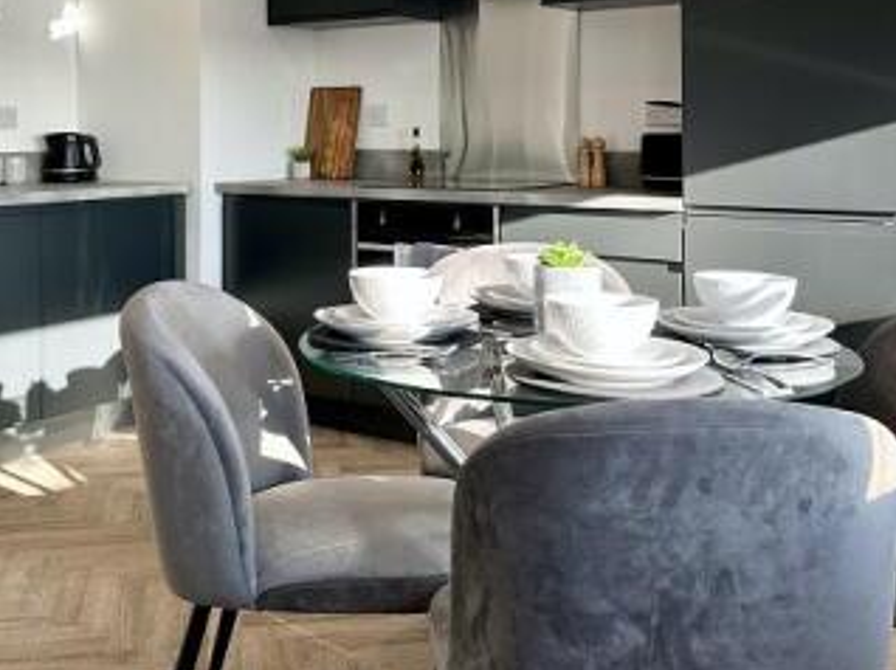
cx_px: 368
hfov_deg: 42.8
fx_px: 1138
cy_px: 128
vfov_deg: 31.9
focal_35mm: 44
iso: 80
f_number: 1.78
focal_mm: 6.86
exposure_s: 1/333
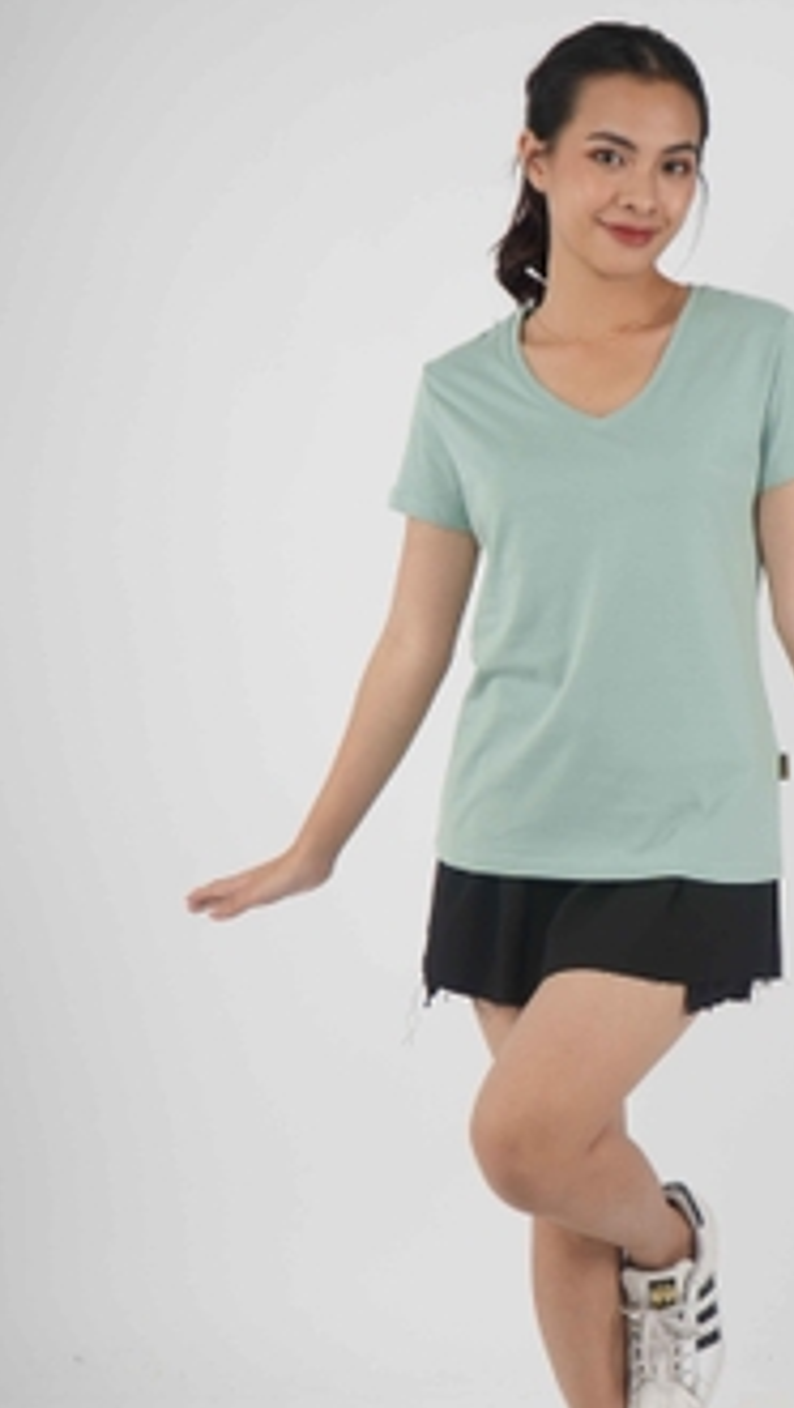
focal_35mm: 70
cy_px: 905
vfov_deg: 30.0
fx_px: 2616
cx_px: 662
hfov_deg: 17.1
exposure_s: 1/200
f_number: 4
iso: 100
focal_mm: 31
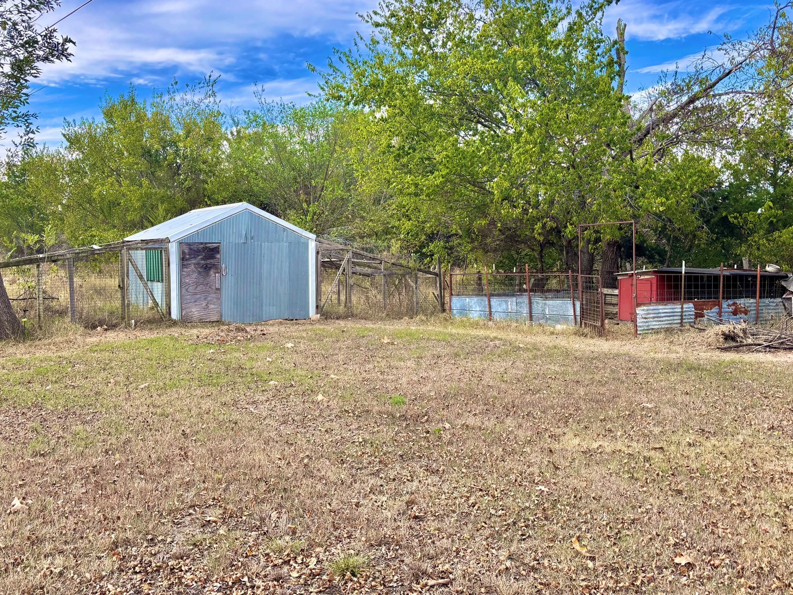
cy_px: 269
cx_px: 388
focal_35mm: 31
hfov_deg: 58.3
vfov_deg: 45.4
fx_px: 710
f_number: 1.6
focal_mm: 5.96
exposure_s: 1/831
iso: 50
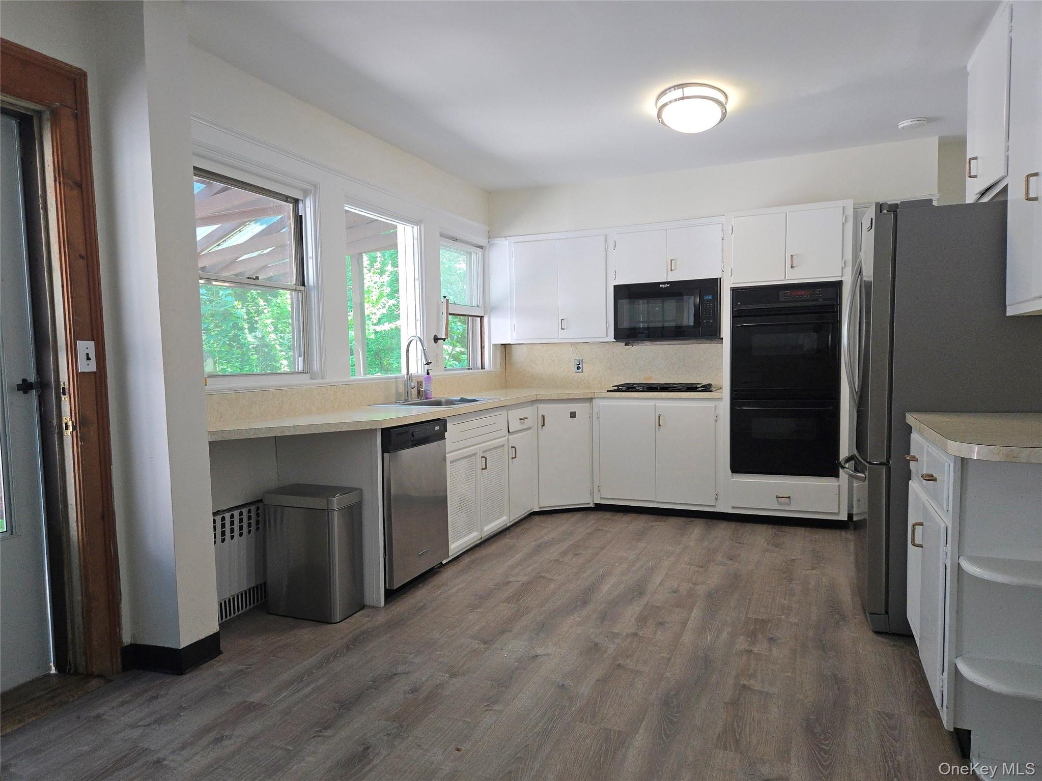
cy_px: 390
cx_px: 521
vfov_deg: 58.9
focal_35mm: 23
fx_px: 692
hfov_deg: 73.9
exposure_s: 1/120
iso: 125
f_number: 1.8
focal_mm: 5.4
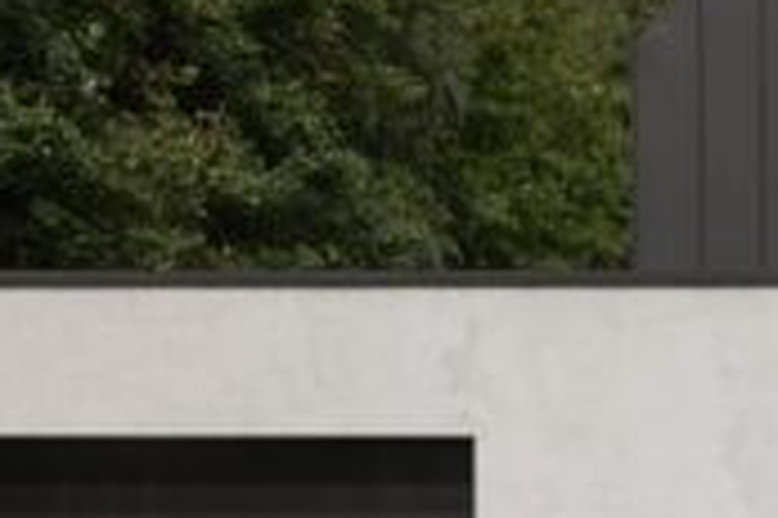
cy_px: 543
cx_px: 1034
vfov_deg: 9.6
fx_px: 3066
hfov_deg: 13.9
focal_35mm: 142
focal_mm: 24
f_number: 16
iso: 31
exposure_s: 1/15
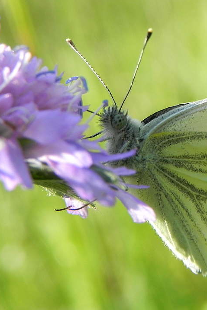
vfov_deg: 13.2
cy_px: 157
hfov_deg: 8.8
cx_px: 184
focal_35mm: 156
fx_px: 1345
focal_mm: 18.8
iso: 160
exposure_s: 1/244
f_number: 5.6
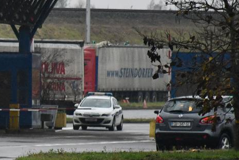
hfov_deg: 2.9
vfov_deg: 1.9
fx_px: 4788
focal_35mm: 721
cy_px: 109
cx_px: -49
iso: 2500
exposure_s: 1/1000
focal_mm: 140
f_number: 5.6
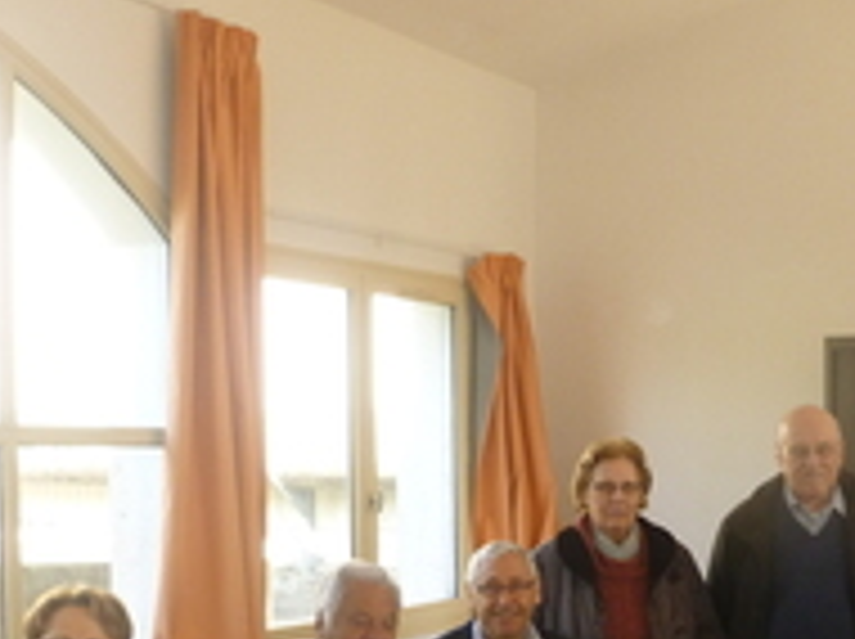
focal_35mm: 64
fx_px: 1579
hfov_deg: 29.2
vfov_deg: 22.4
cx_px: 752
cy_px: 560
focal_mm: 5
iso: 125
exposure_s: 1/60
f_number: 3.3
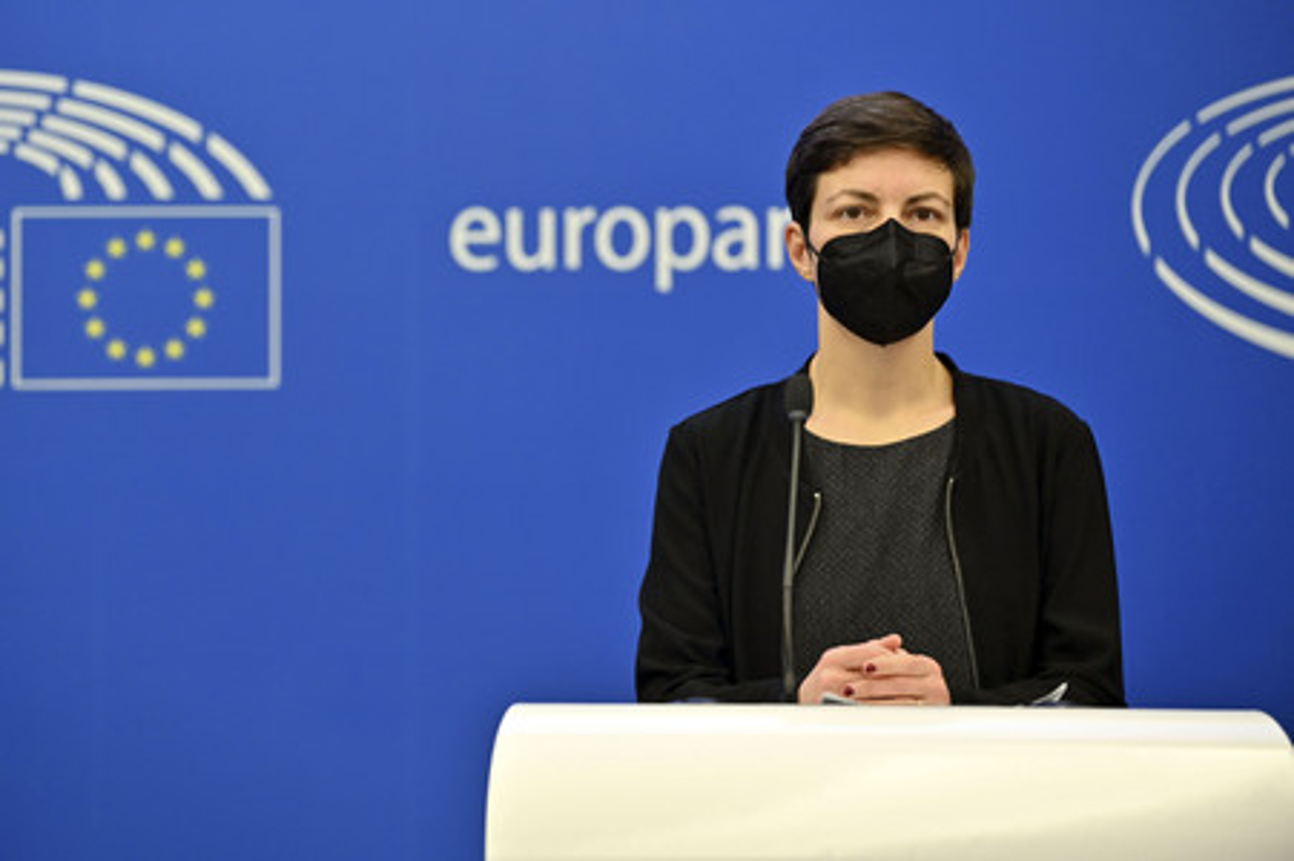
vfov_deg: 11.0
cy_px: 430
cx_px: 647
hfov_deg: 16.4
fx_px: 4490
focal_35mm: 125
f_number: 2.8
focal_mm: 125
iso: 640
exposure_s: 1/160
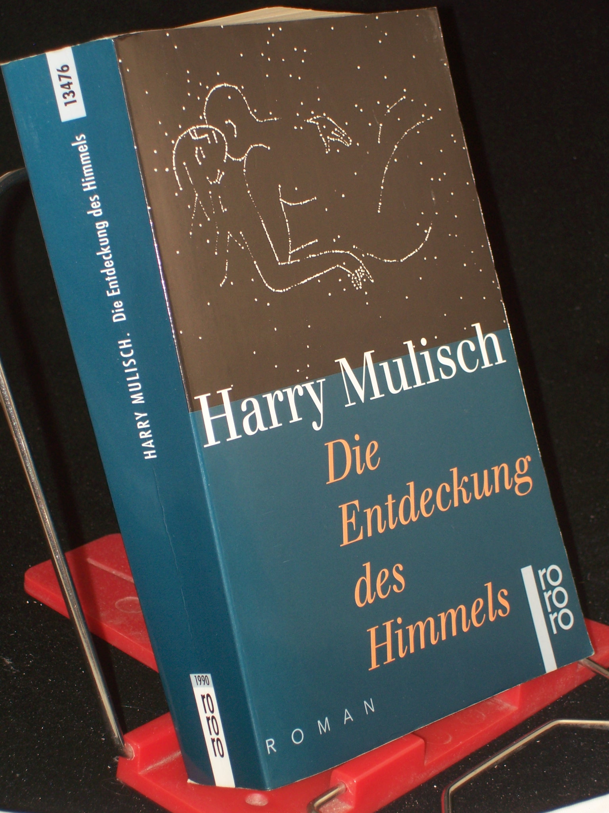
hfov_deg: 14.5
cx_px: 304
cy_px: 406
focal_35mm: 102
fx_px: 2393
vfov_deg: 19.3
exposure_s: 1/100
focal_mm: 16.8
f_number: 4.6
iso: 80
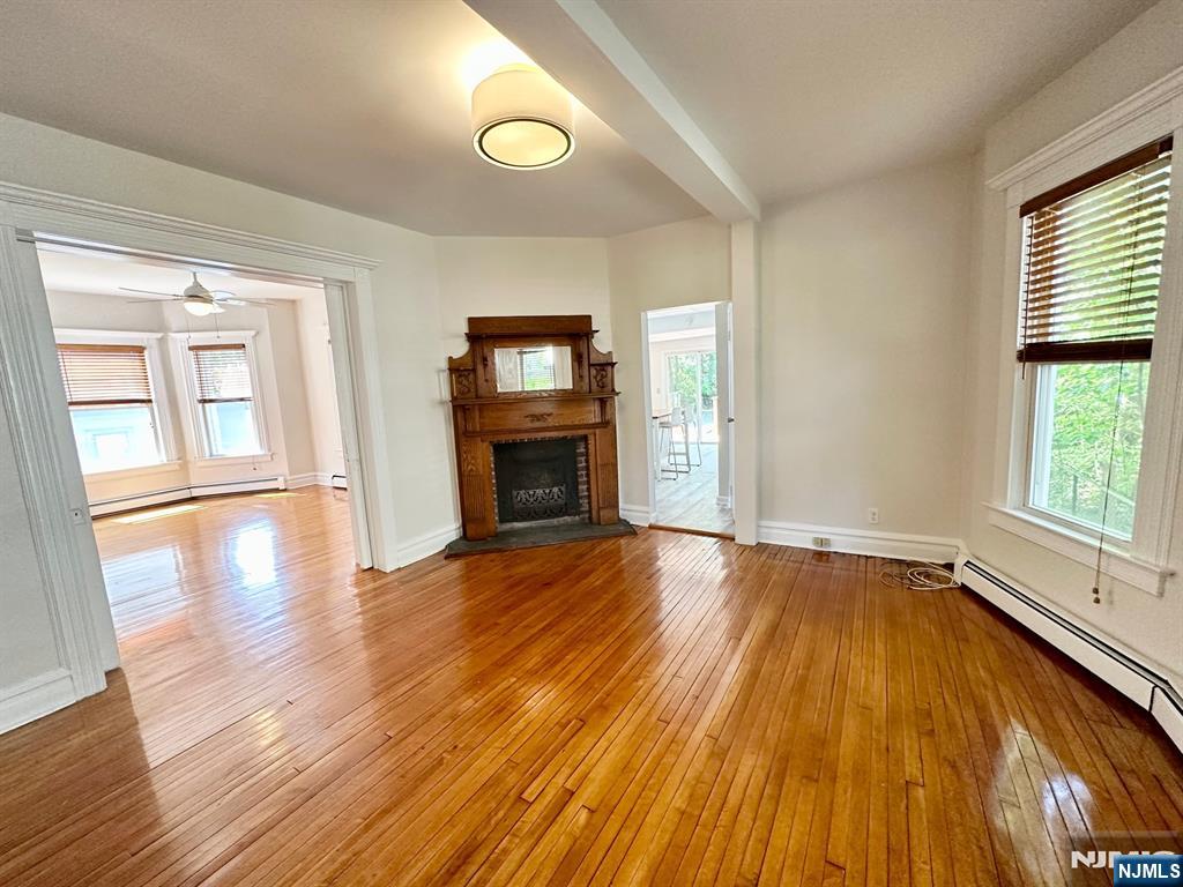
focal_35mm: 14
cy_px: 444
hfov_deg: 102.1
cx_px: 592
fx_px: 478
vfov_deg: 85.7
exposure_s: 1/120
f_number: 2.2
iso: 320
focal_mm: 2.22
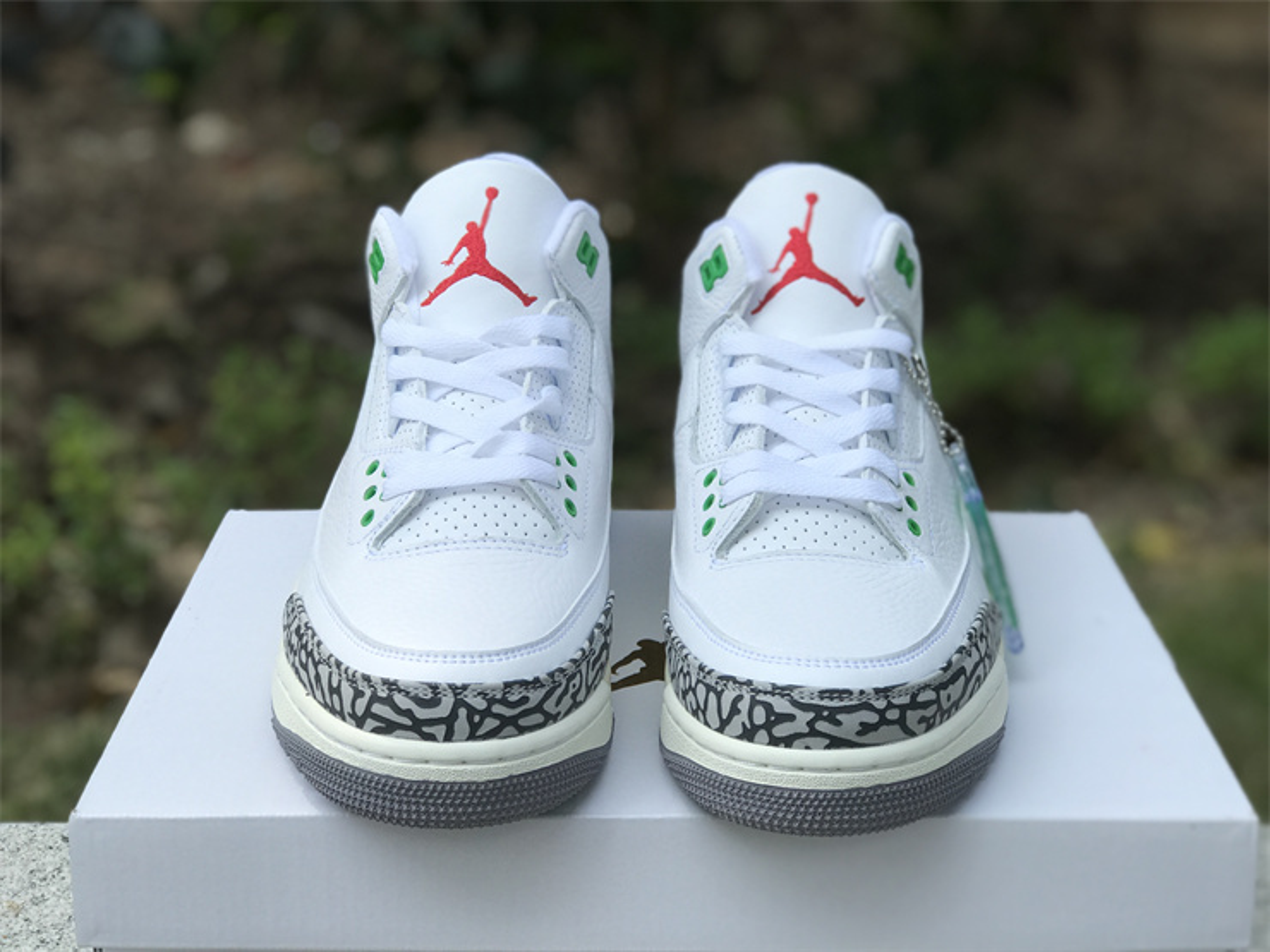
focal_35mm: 57
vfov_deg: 25.7
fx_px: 2091
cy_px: 476
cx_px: 635
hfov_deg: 33.8
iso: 20
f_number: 2.8
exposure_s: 1/847
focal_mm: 6.6
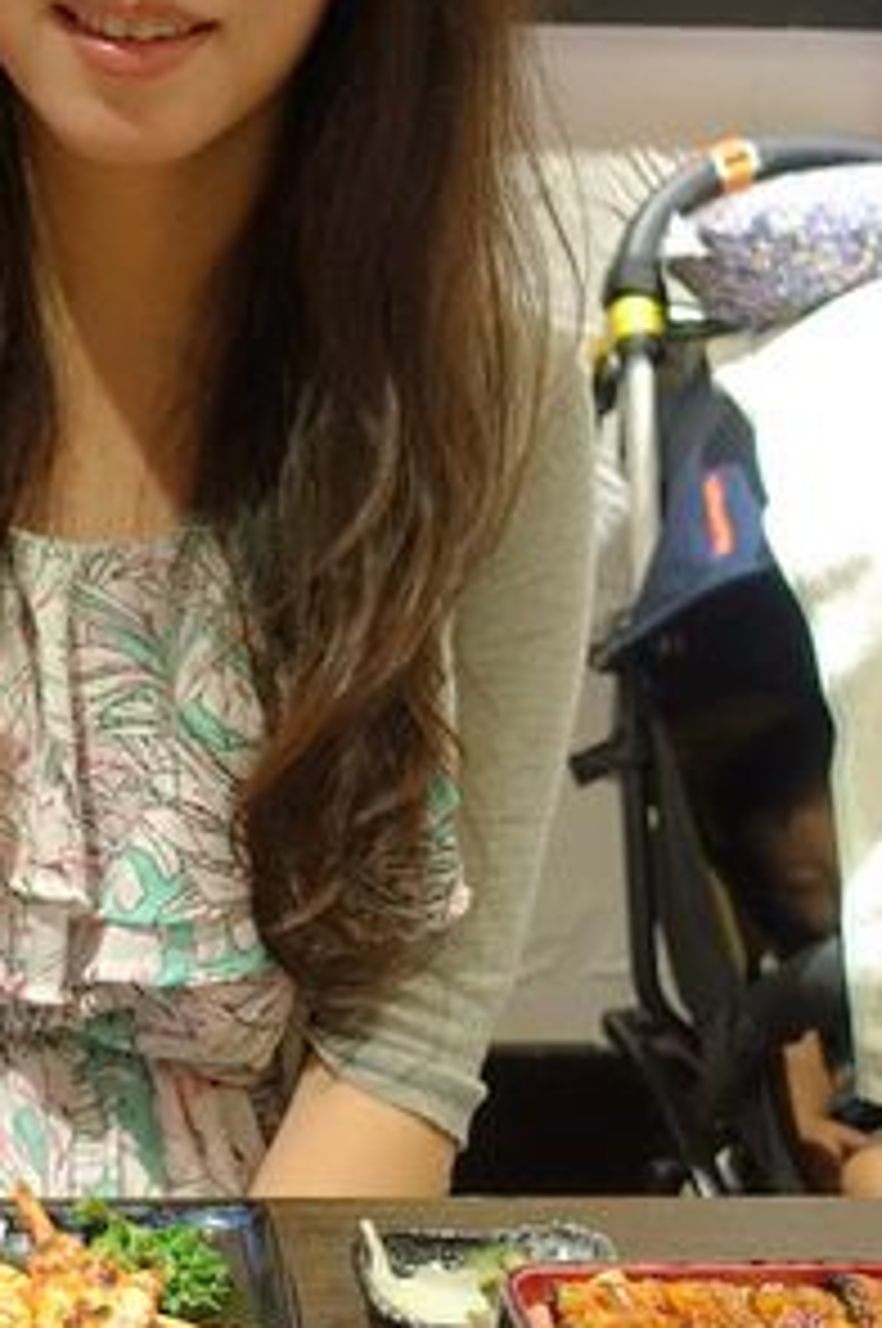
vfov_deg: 34.9
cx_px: 72
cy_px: 833
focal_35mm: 57
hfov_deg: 23.1
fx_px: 2100
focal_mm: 8.8
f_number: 1.8
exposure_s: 1/25
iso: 800
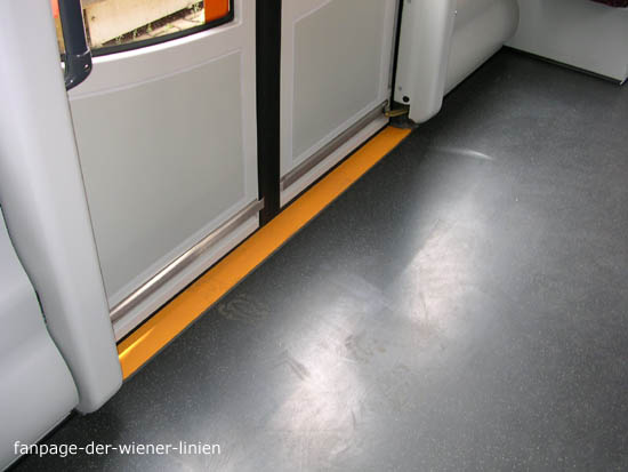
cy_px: 236
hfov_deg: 50.1
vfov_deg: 38.7
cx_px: 314
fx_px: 672
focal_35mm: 37
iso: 100
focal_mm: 5.6
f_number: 2.7
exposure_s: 1/30
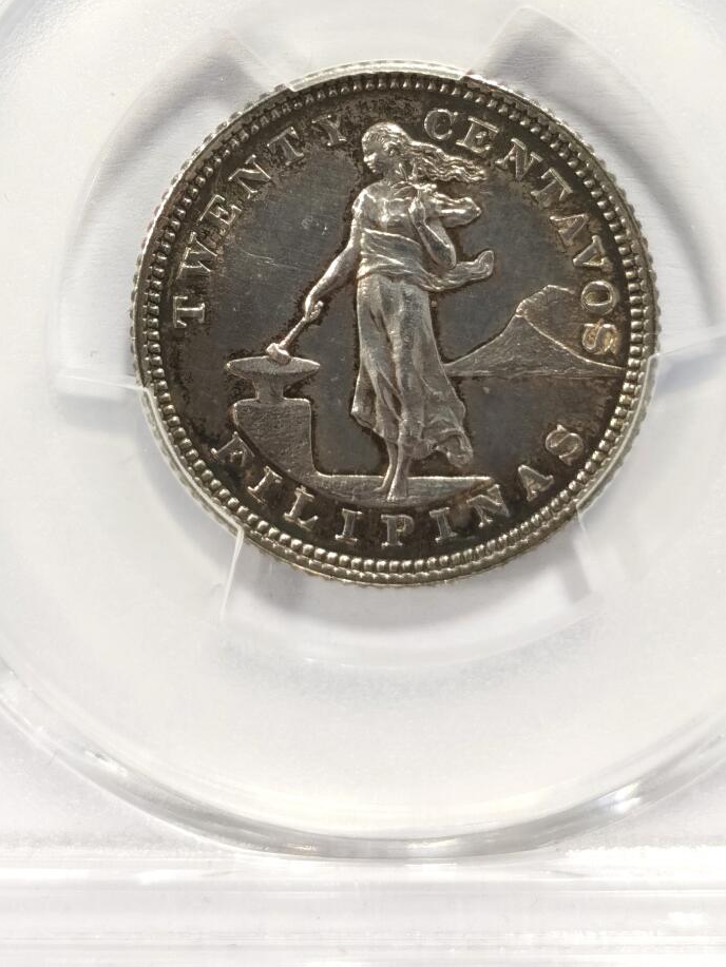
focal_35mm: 106
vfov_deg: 18.2
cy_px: 62
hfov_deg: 14.0
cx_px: 390
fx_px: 2963
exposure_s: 1/100
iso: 160
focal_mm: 5.56
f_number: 16
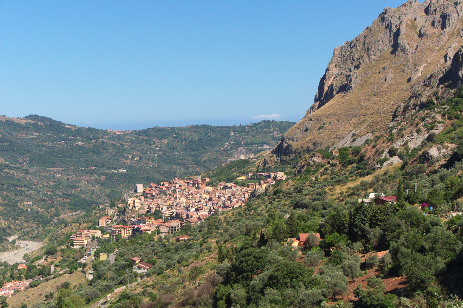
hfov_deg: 30.5
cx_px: 232
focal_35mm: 66
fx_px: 848
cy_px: 154
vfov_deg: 20.6
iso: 100
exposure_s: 1/350
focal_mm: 44
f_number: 9.5
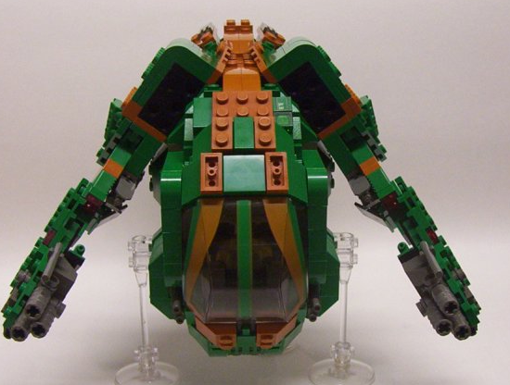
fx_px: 916
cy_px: 205
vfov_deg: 23.8
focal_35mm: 62
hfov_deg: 31.1
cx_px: 253
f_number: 2.73
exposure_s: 1/74.3
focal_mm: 5.77
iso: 200
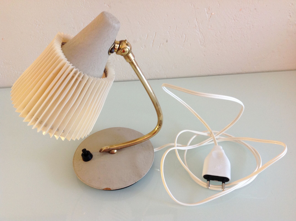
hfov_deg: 52.7
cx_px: 148
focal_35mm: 35
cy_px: 110
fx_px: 299
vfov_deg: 40.6
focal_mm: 4.28
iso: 125
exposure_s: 1/17
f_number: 2.4
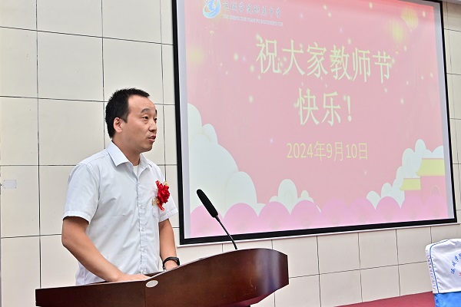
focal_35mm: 48
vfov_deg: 28.1
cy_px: 154
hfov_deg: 41.1
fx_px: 615
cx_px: 230
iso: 640
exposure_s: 1/80
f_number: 7.1
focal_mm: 32
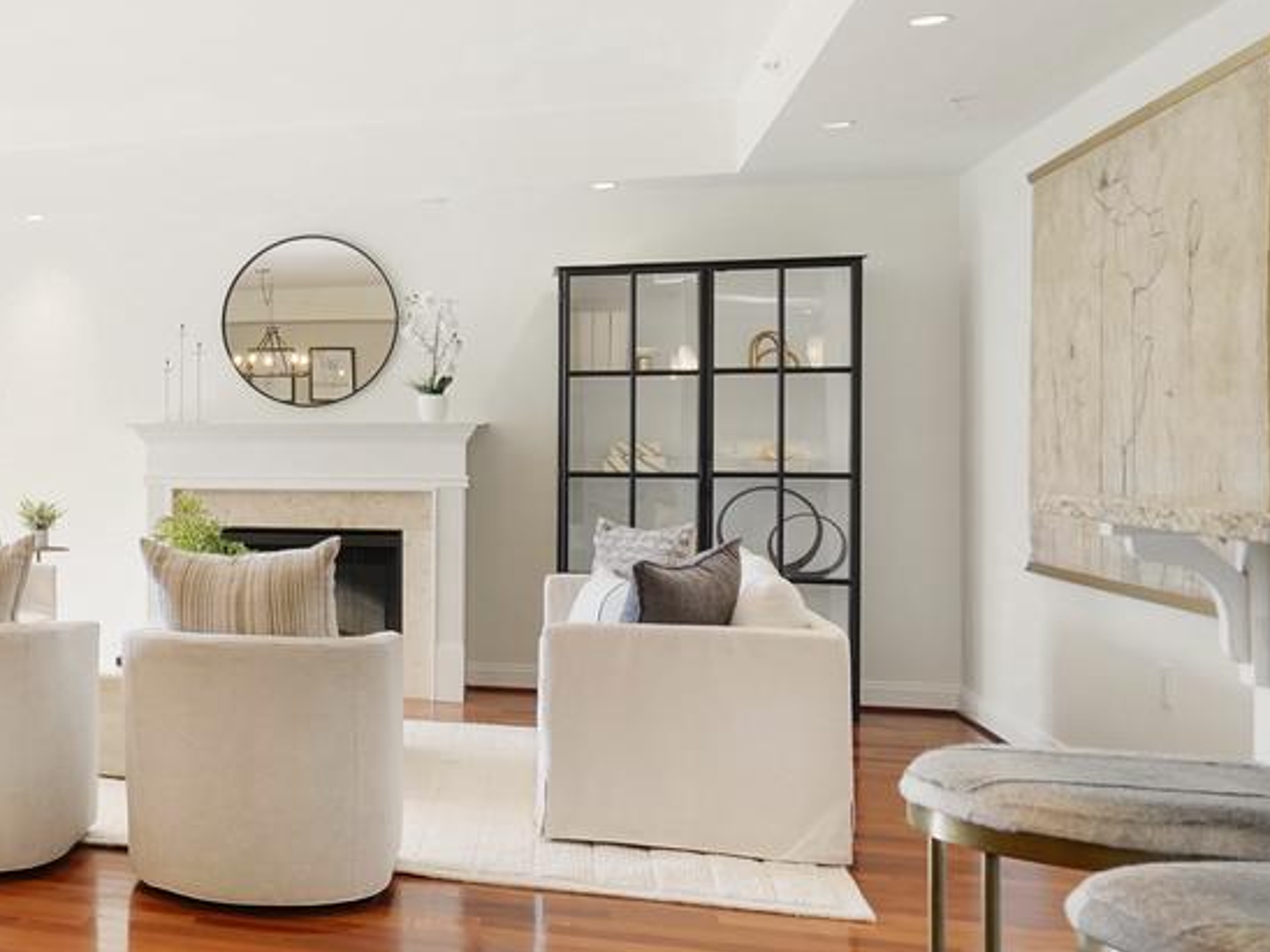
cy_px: 437
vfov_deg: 33.6
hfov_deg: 35.9
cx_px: -190
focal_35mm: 43
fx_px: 1578
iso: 1250
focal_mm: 17
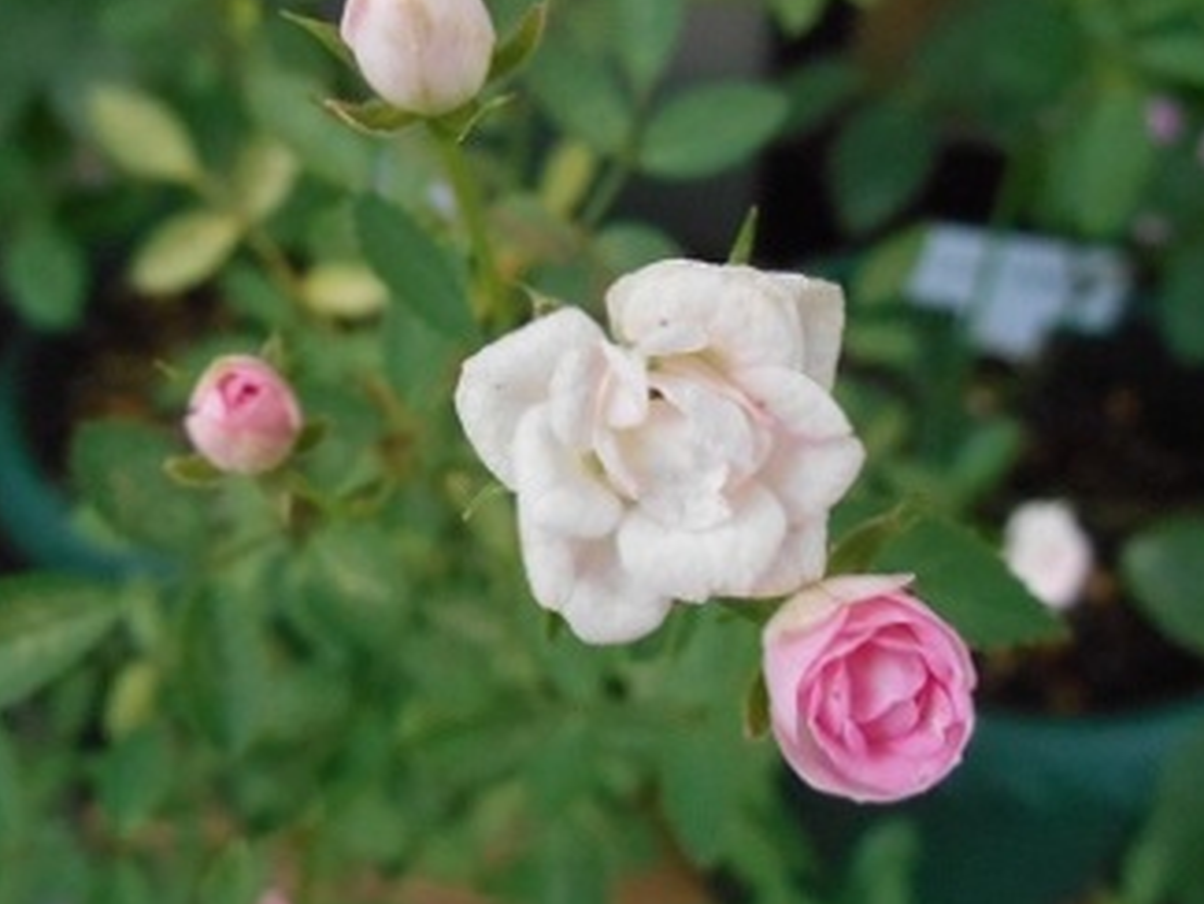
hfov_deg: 46.4
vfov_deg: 36.0
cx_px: 463
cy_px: 487
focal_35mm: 40
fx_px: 1392
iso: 800
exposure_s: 1/200
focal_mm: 4.7
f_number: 3.4
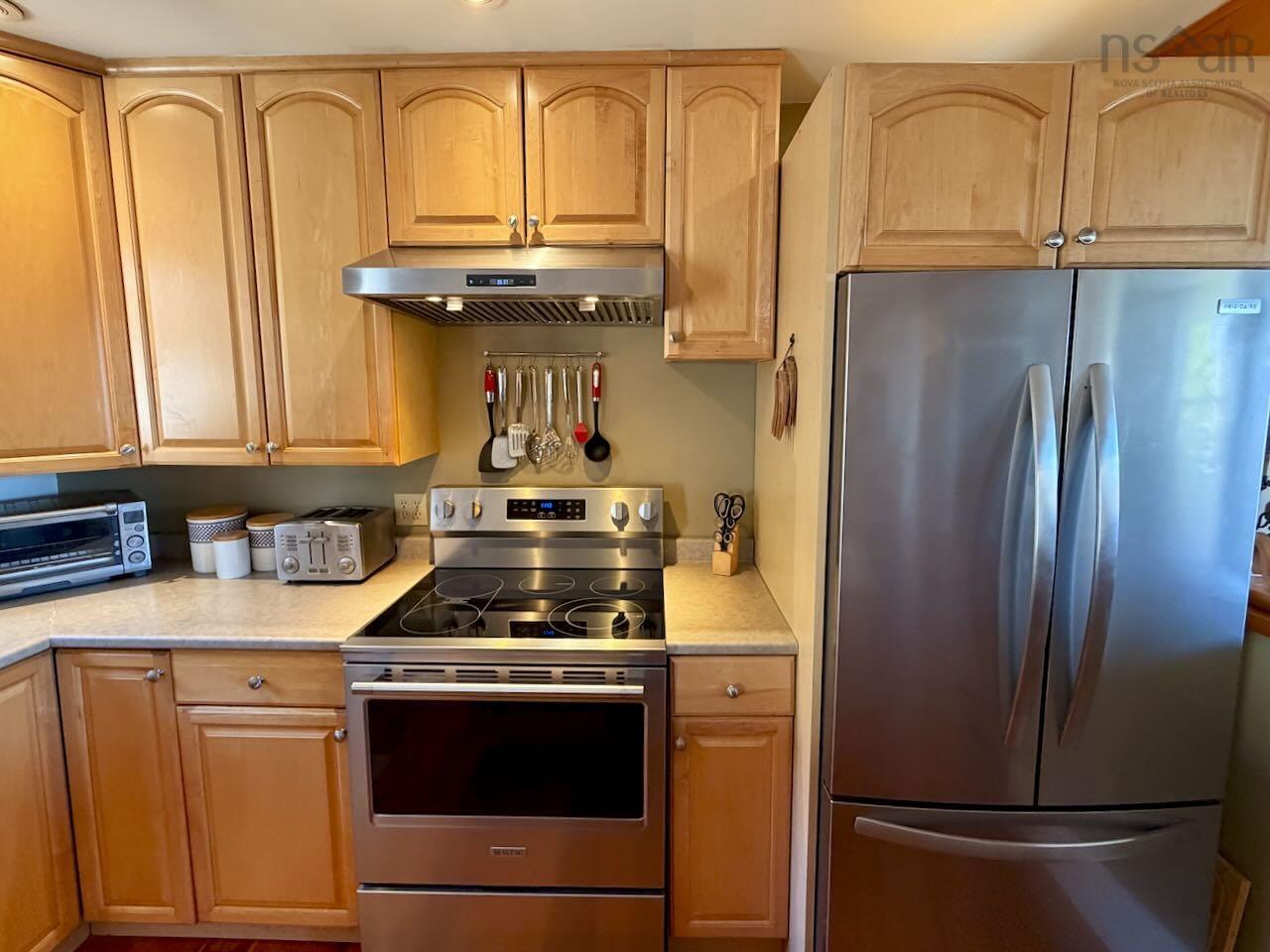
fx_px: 514
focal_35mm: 14
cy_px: 476
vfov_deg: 85.7
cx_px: 635
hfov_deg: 102.1
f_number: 2.2
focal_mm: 2.22
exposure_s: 1/60
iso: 400
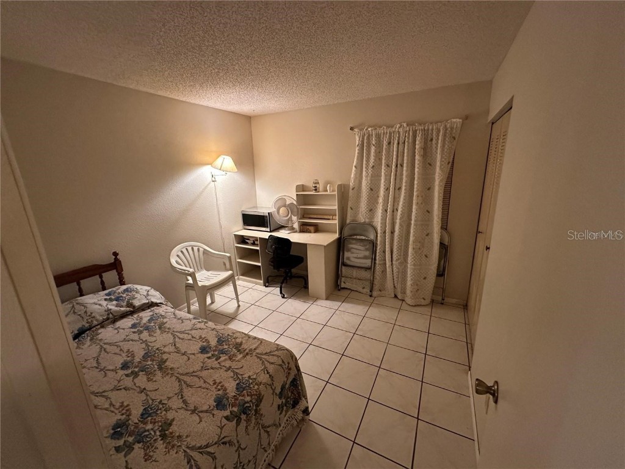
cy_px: 234
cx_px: 312
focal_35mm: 14
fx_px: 253
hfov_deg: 102.1
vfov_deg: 85.7
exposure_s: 1/60
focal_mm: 2.22
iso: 640
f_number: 2.2
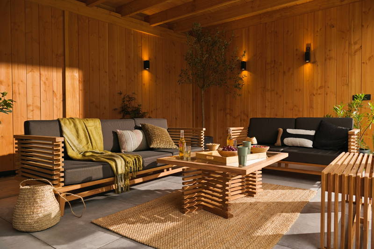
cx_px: 187
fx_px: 249
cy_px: 124
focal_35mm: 24
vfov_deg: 53.1
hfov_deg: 73.8
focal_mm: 24
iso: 250
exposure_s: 1/200
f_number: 7.1
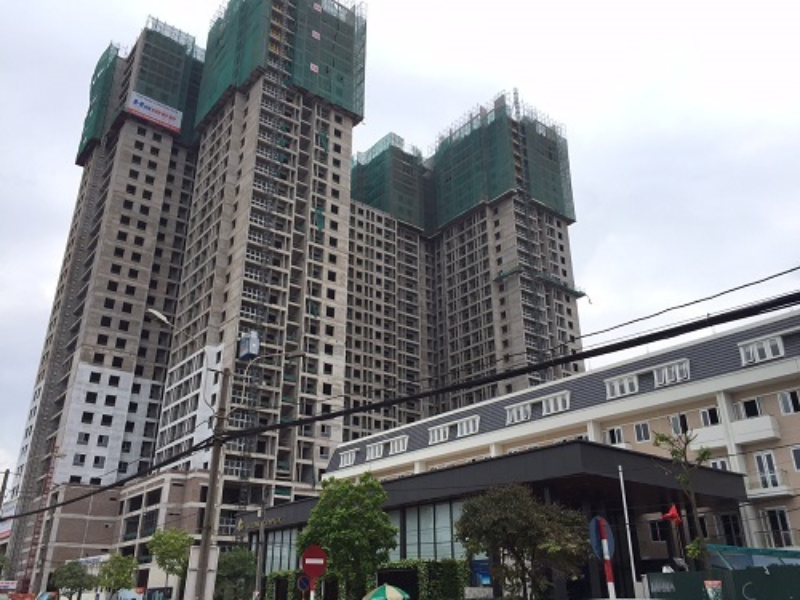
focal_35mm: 29
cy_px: 300
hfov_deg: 61.7
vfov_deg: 48.2
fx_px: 670
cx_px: 400
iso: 32
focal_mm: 4.15
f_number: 2.2
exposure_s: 1/1130
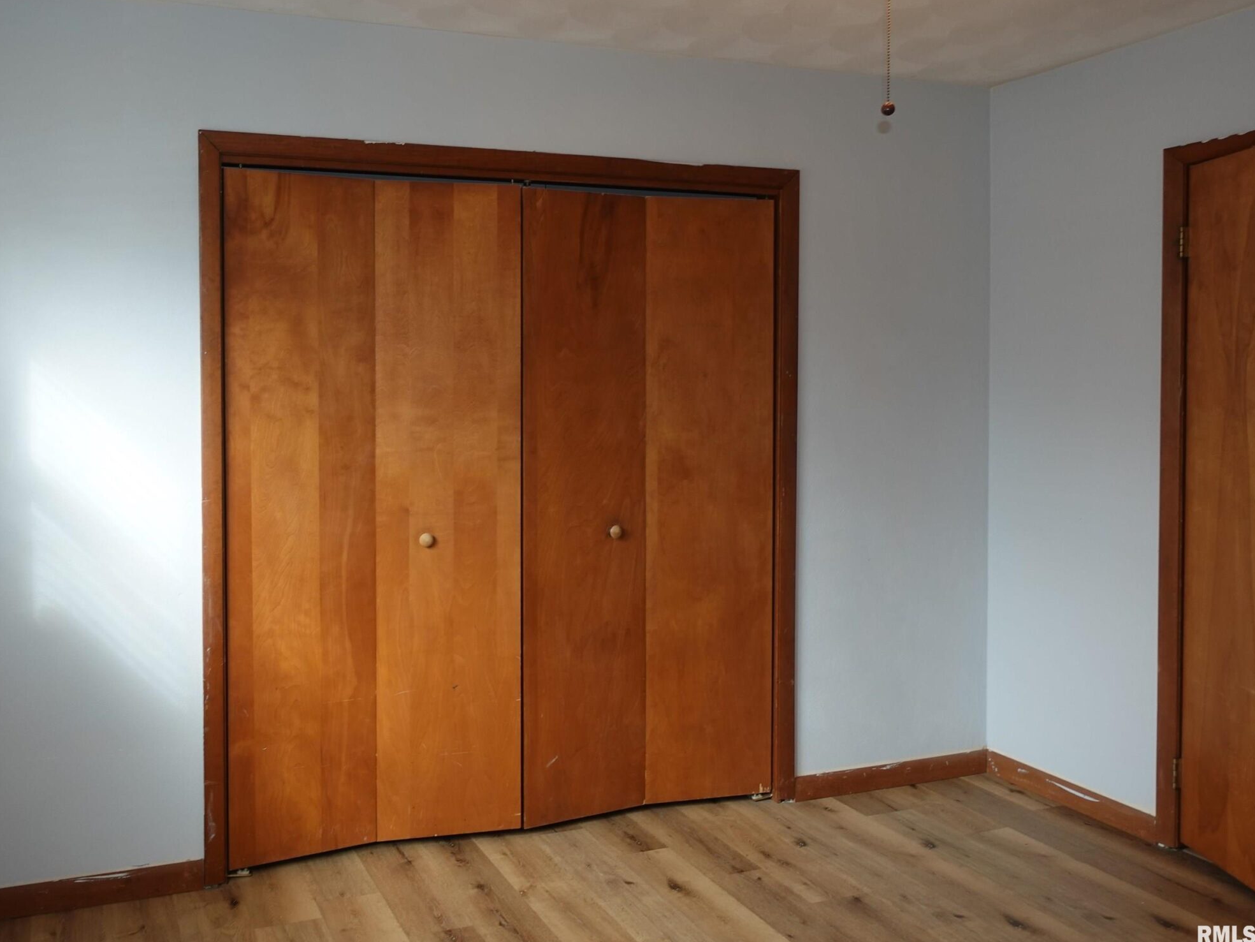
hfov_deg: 59.1
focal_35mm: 30
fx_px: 1088
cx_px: 463
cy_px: 408
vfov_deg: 46.7
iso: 125
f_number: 2.8
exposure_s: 1/30
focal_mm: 8.8
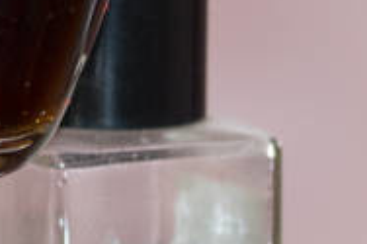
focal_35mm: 859
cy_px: 103
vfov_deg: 1.6
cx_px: -624
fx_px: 8746
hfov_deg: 2.4
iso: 400
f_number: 3
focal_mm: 105
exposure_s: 1/80
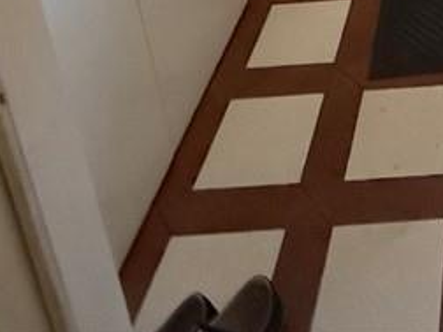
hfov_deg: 29.4
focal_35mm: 57
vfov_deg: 17.7
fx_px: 729
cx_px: 520
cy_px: -337
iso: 1250
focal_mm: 2.22
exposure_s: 1/60
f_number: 2.2
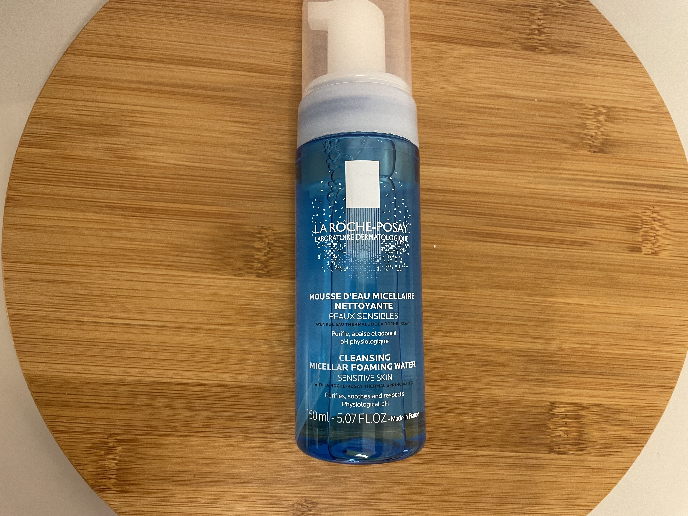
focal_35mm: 26
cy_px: 258
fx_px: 517
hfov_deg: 67.3
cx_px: 344
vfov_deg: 53.1
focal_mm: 4.2
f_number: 1.6
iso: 125
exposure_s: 1/50
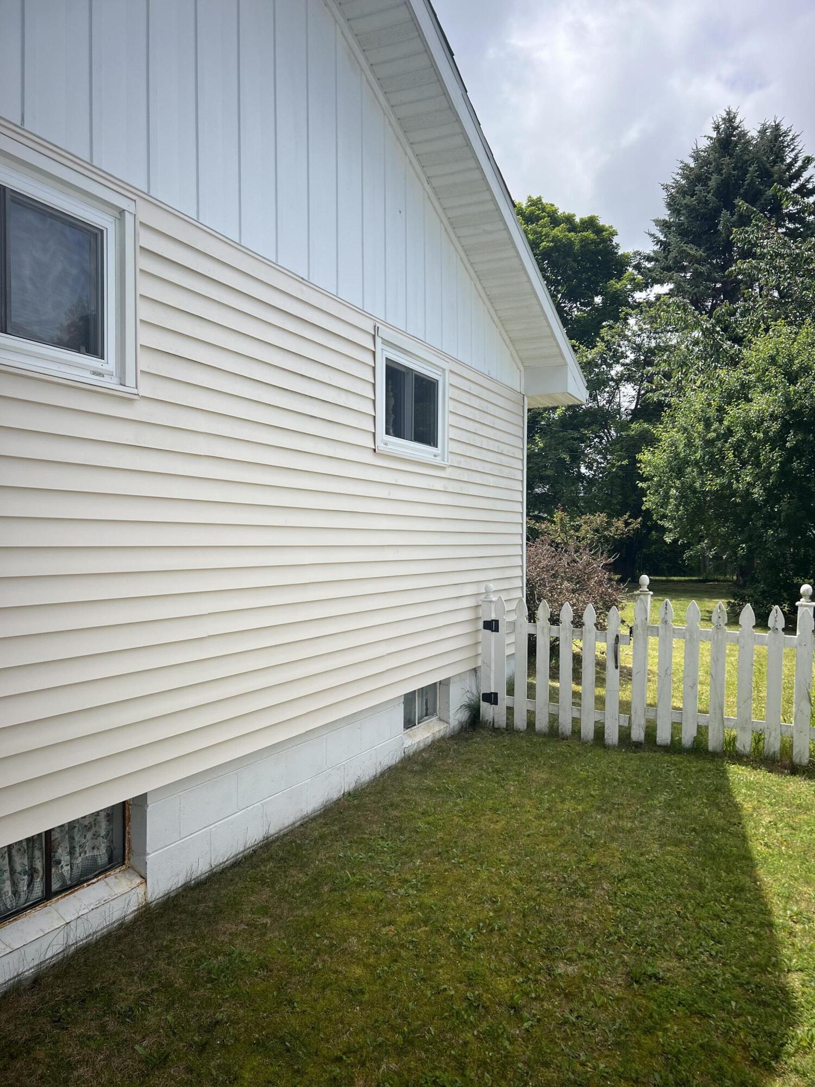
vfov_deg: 67.3
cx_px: 408
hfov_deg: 53.1
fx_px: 816
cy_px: 544
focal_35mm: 26
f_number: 1.5
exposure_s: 1/3704
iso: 50
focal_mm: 5.7
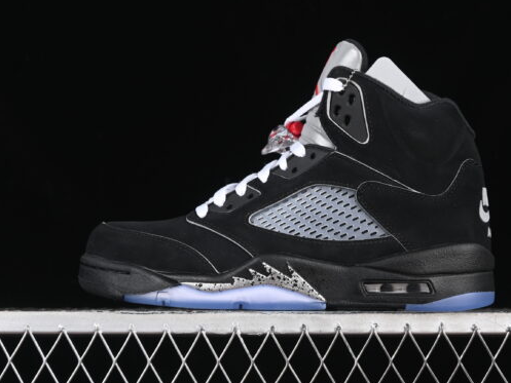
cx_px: 289
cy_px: 184
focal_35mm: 87
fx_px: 1285
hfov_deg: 22.5
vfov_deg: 17.0
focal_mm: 50
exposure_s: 1/50
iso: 160
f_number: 6.3
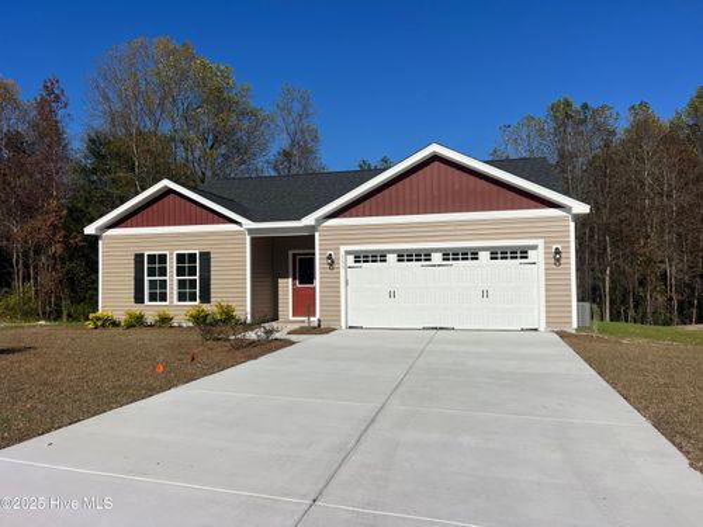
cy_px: 264
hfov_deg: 67.3
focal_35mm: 26
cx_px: 352
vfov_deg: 53.1
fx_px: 528
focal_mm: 5.7
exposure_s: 1/12658
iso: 50
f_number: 1.5
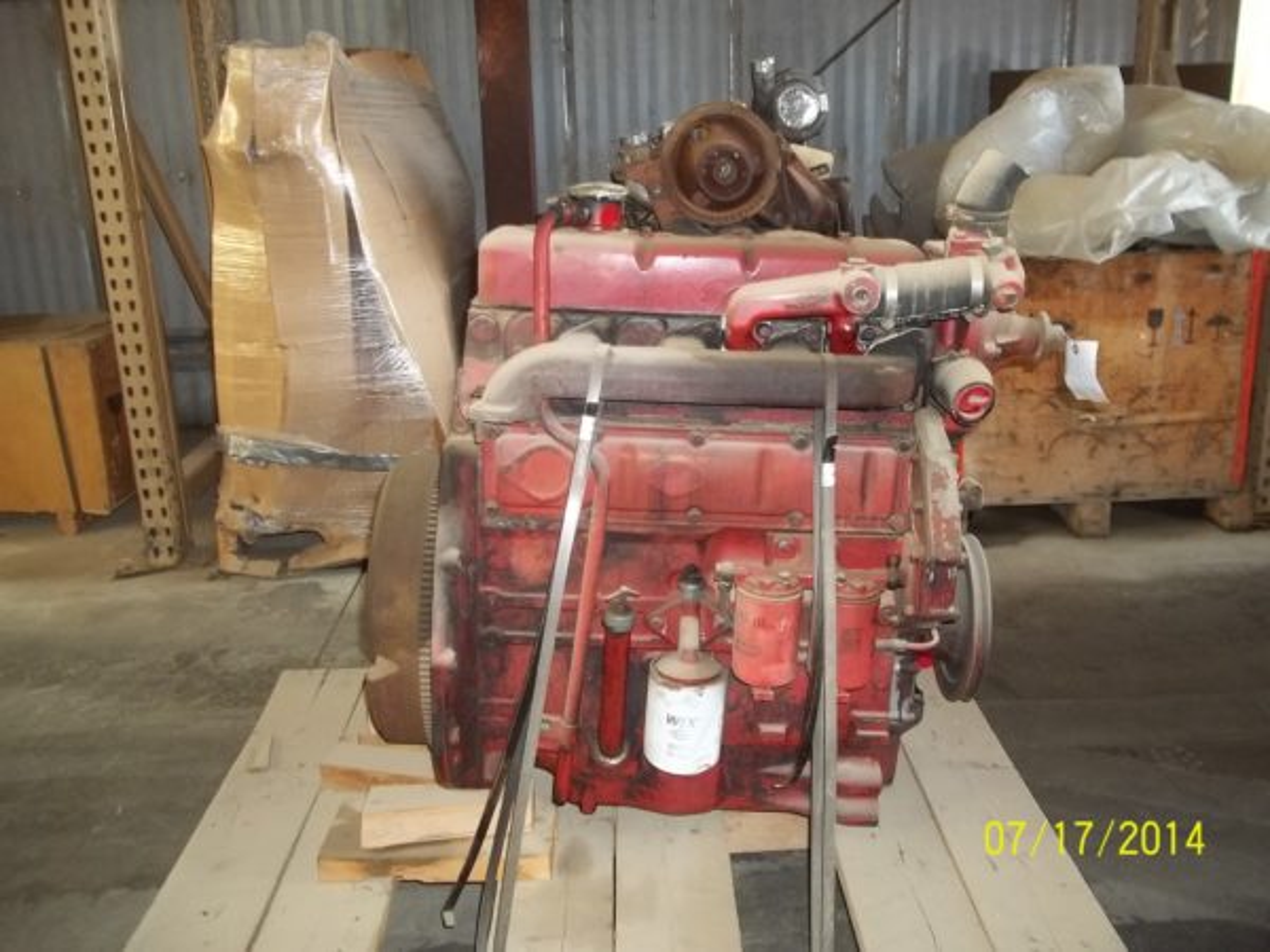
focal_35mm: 32
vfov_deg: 44.2
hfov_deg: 56.8
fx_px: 1174
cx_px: 635
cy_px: 476
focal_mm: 5.7
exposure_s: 1/30
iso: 160
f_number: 2.9
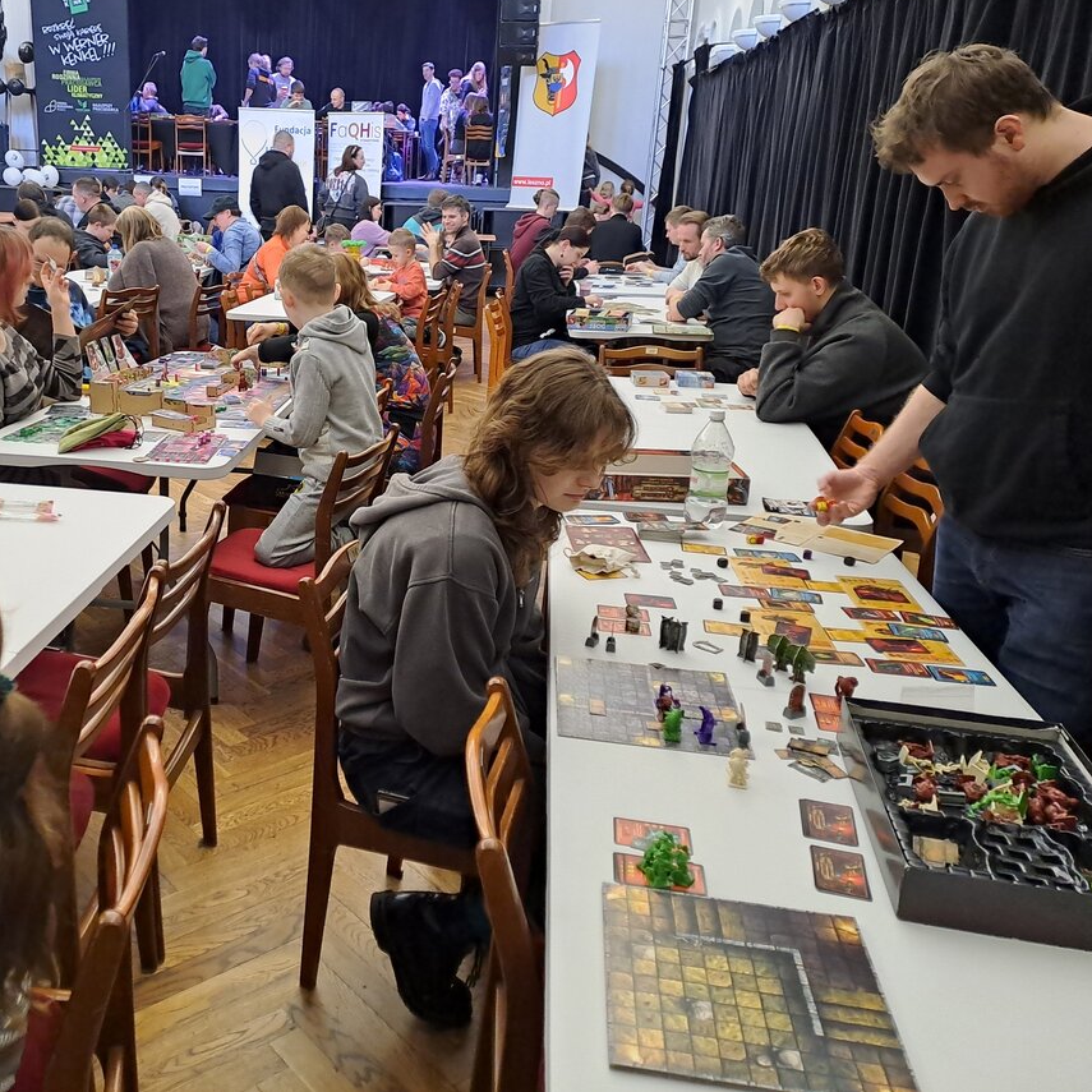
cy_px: 520
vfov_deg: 52.5
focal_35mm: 31
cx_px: 377
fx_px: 1106
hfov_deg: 51.7
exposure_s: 1/33
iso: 320
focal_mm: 4.65
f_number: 1.8
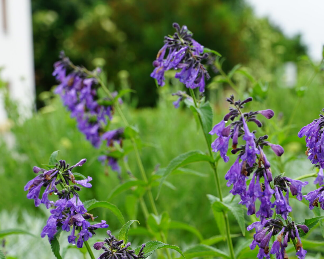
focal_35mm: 148
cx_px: 220
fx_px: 1419
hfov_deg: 13.0
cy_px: 222
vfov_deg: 10.4
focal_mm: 75
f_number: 8
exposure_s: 1/100
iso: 100
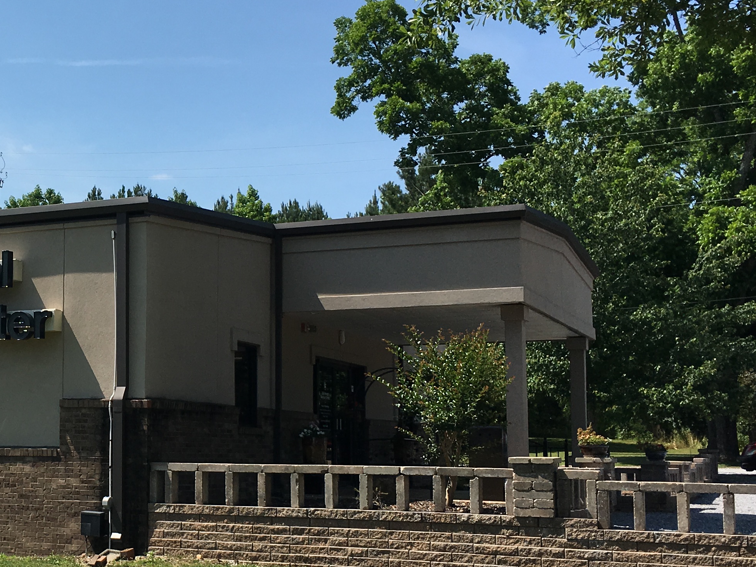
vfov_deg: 24.4
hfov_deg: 30.5
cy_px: 346
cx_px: 48
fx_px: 1310
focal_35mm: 60
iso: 25
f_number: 2.2
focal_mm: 4.15
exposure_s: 1/2024
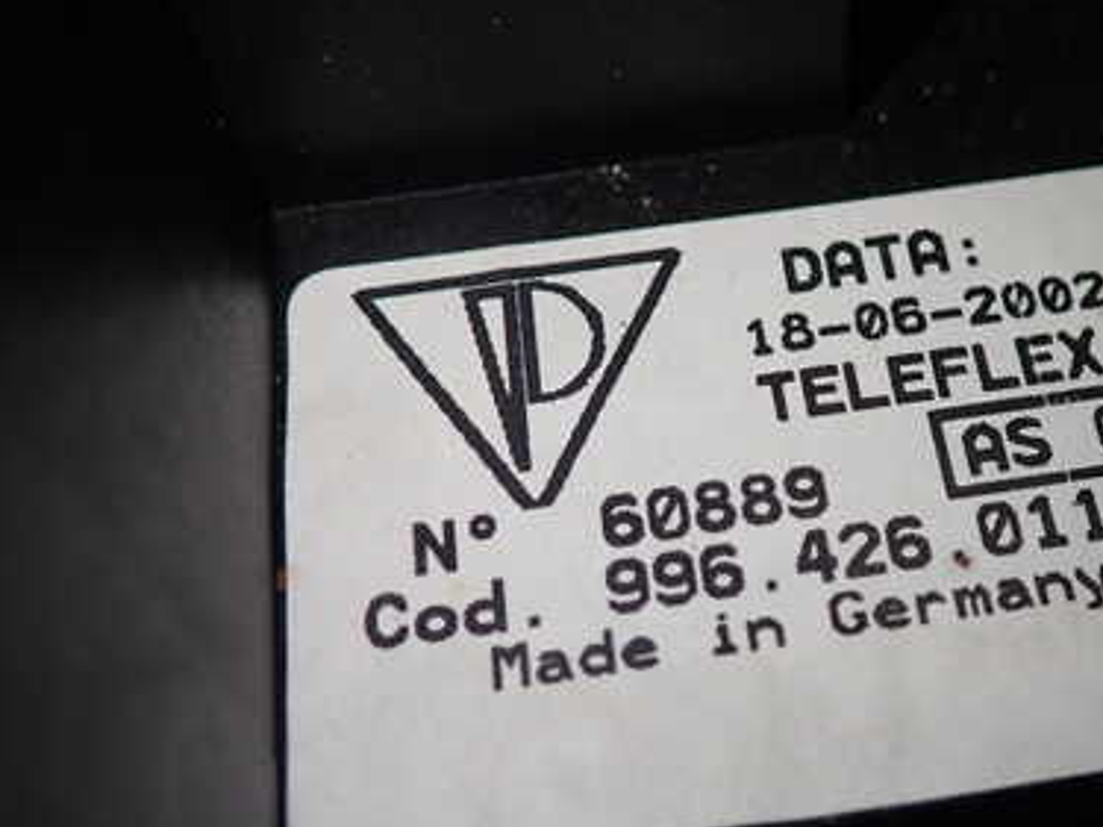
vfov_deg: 30.2
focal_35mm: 48
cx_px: 829
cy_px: 462
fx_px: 1529
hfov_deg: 38.6
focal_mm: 5.5
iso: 100
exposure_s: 1/125
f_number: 2.3
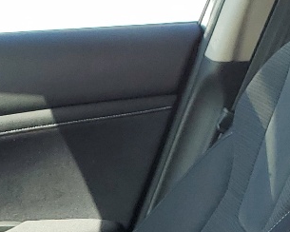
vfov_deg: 10.3
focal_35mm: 133
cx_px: -115
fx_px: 1142
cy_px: 521
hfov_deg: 13.8
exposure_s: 1/370
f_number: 1.5
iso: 50
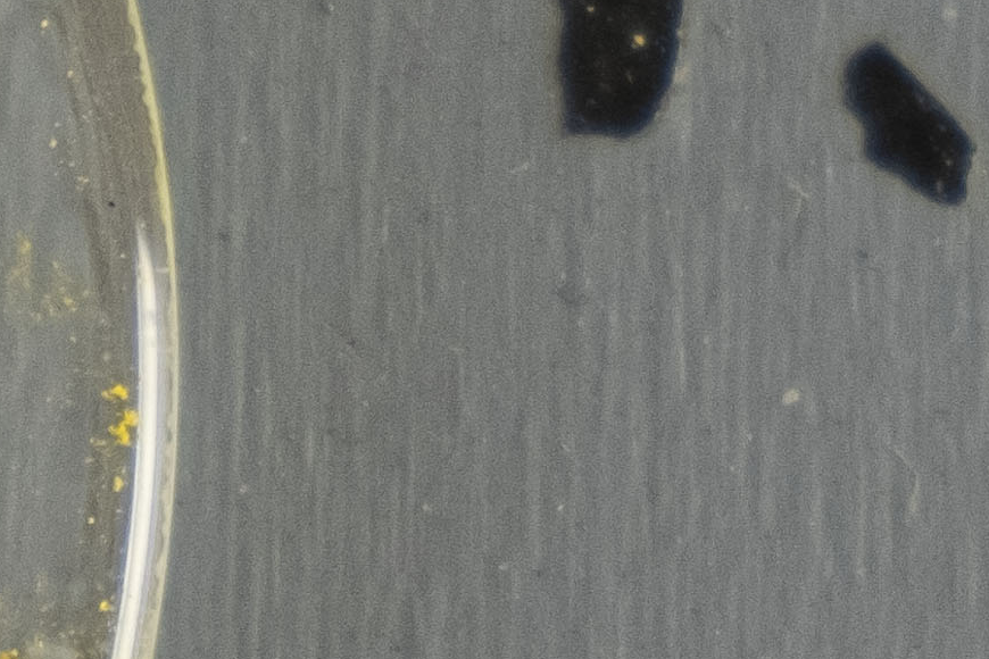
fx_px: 16345
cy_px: 366
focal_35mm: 595
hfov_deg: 3.5
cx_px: 1003
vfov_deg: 2.3
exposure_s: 1/60
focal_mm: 55
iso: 400
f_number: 4.5
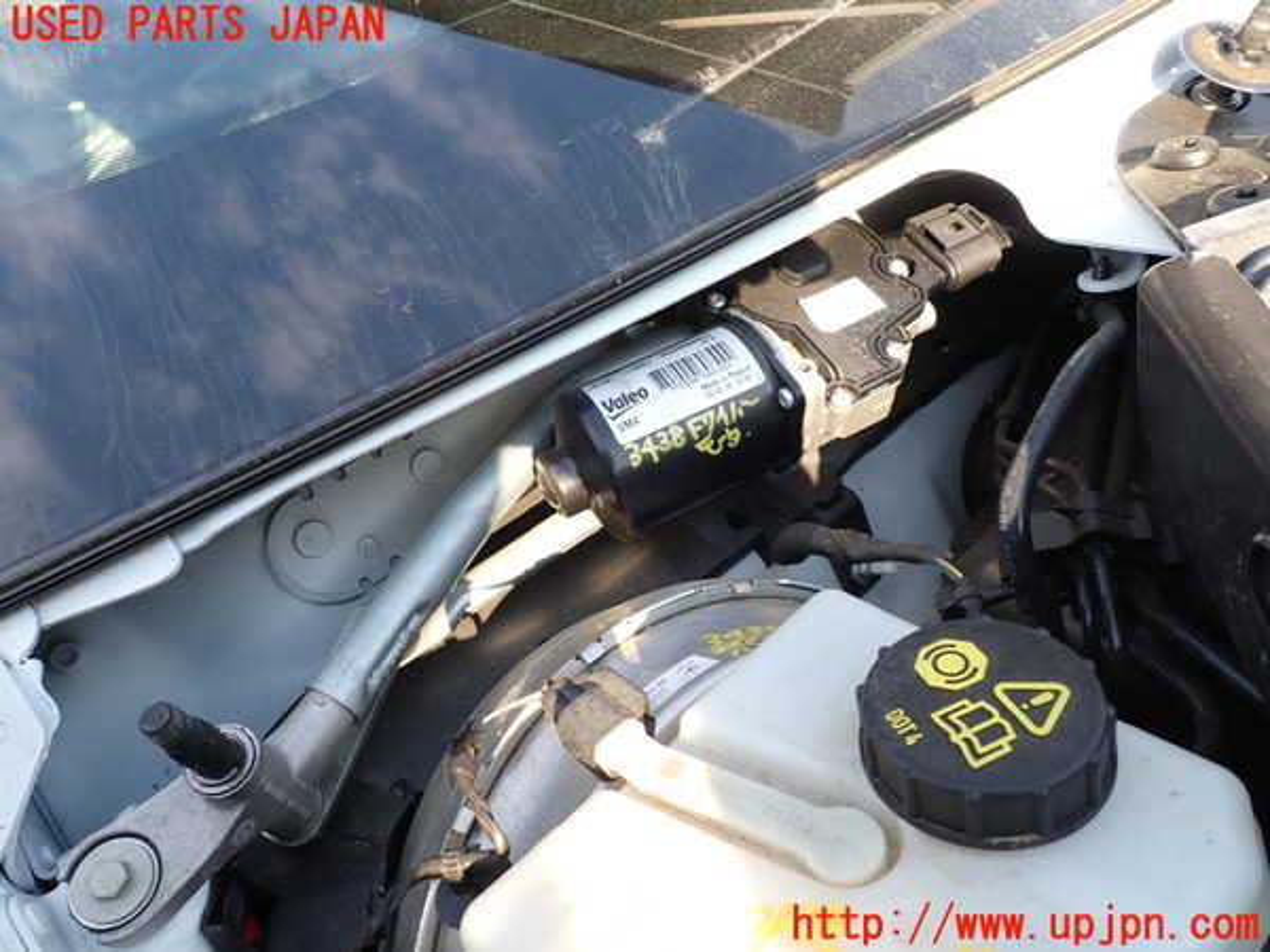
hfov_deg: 69.4
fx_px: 917
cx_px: 635
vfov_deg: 54.9
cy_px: 476
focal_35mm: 25
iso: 100
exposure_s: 1/200
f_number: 2.8
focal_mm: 4.5
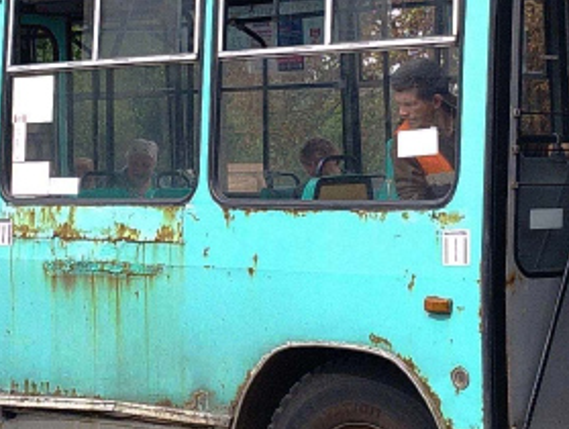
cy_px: 130
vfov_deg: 12.3
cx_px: 326
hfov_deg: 16.3
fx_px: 1992
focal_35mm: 121
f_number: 2.2
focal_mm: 3.82
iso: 100
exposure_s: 1/365
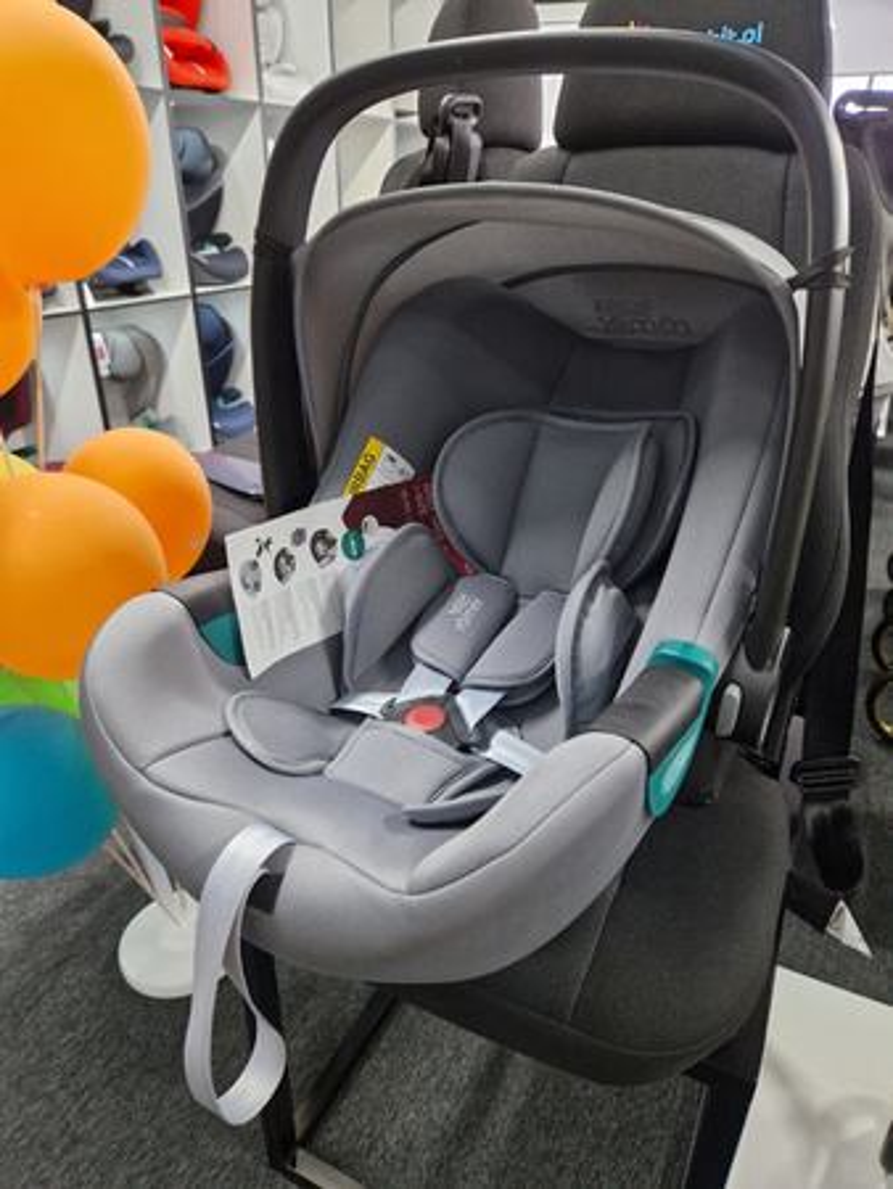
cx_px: 446
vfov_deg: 73.9
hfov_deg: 58.9
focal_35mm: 23
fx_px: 790
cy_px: 594
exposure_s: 1/100
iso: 320
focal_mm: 5.4
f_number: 1.8
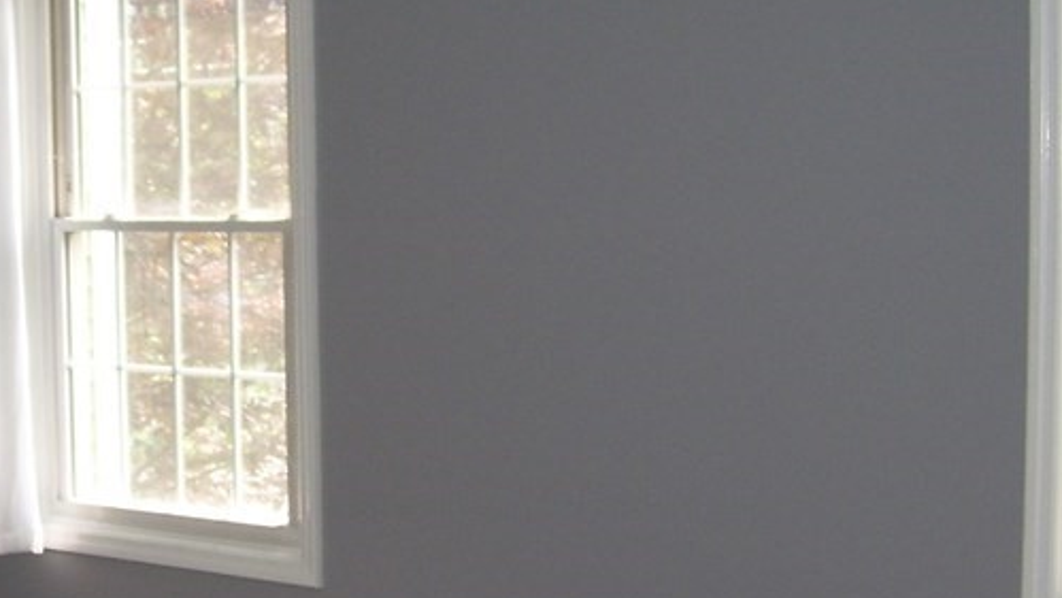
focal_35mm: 76
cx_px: 213
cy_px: 353
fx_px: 2141
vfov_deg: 15.9
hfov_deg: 27.3
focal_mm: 5.6
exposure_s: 1/60
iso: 80
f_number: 2.7
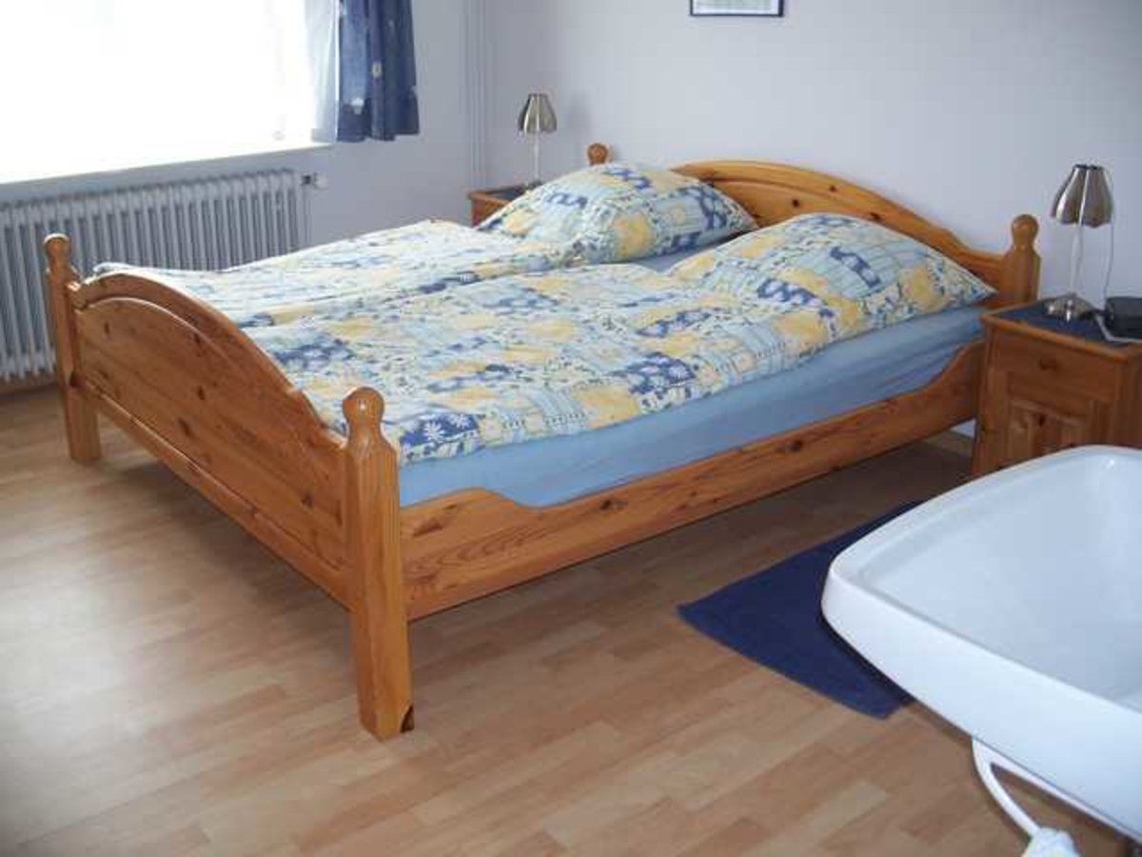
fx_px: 1221
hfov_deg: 50.1
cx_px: 571
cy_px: 428
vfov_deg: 38.7
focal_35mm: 37
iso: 80
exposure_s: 1/60
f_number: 2.8
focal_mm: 7.8
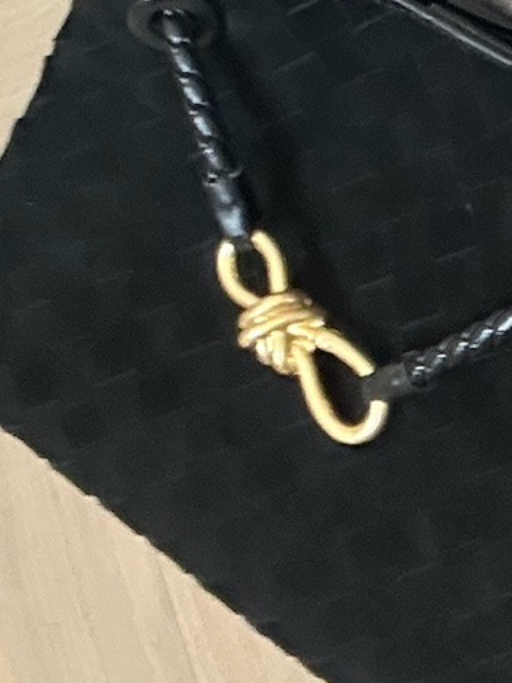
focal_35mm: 120
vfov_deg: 14.8
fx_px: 2367
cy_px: -460
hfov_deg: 11.4
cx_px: 944
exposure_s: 1/33
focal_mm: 2.69
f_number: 1.9
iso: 250
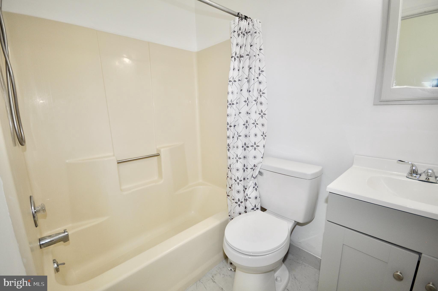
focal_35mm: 15
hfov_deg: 100.5
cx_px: 219
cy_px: 146
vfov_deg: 77.2
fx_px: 182
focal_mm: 10
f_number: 4.5
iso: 320
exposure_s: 1/60
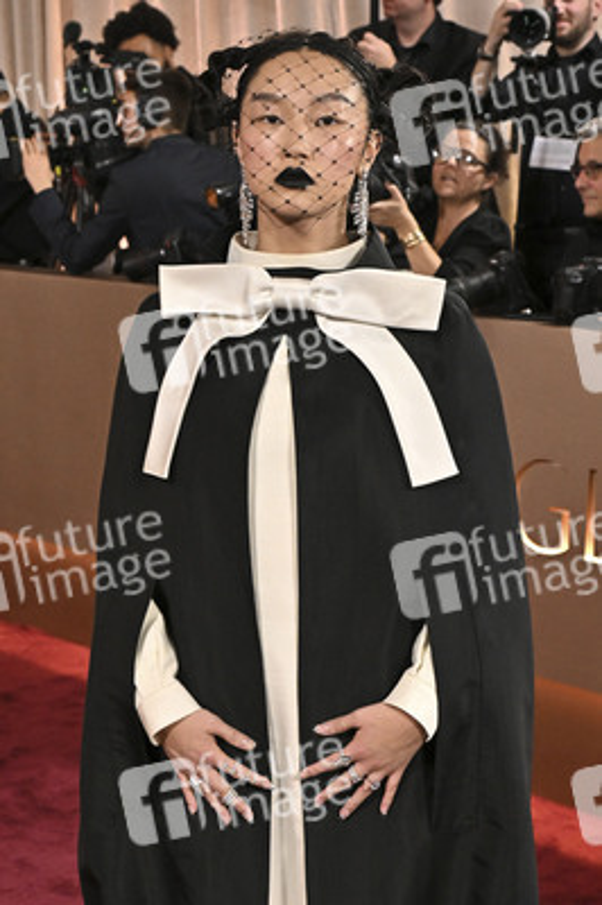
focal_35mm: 42
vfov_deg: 46.4
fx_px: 1055
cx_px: 301
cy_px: 452
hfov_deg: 31.8
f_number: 5.6
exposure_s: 1/320
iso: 2500
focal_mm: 42
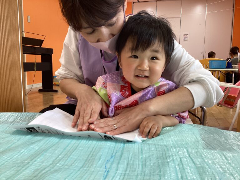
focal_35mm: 31
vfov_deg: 45.4
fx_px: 215
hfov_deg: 58.4
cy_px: 90
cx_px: 120
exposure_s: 1/50
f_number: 2.4
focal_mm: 3.3
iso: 50
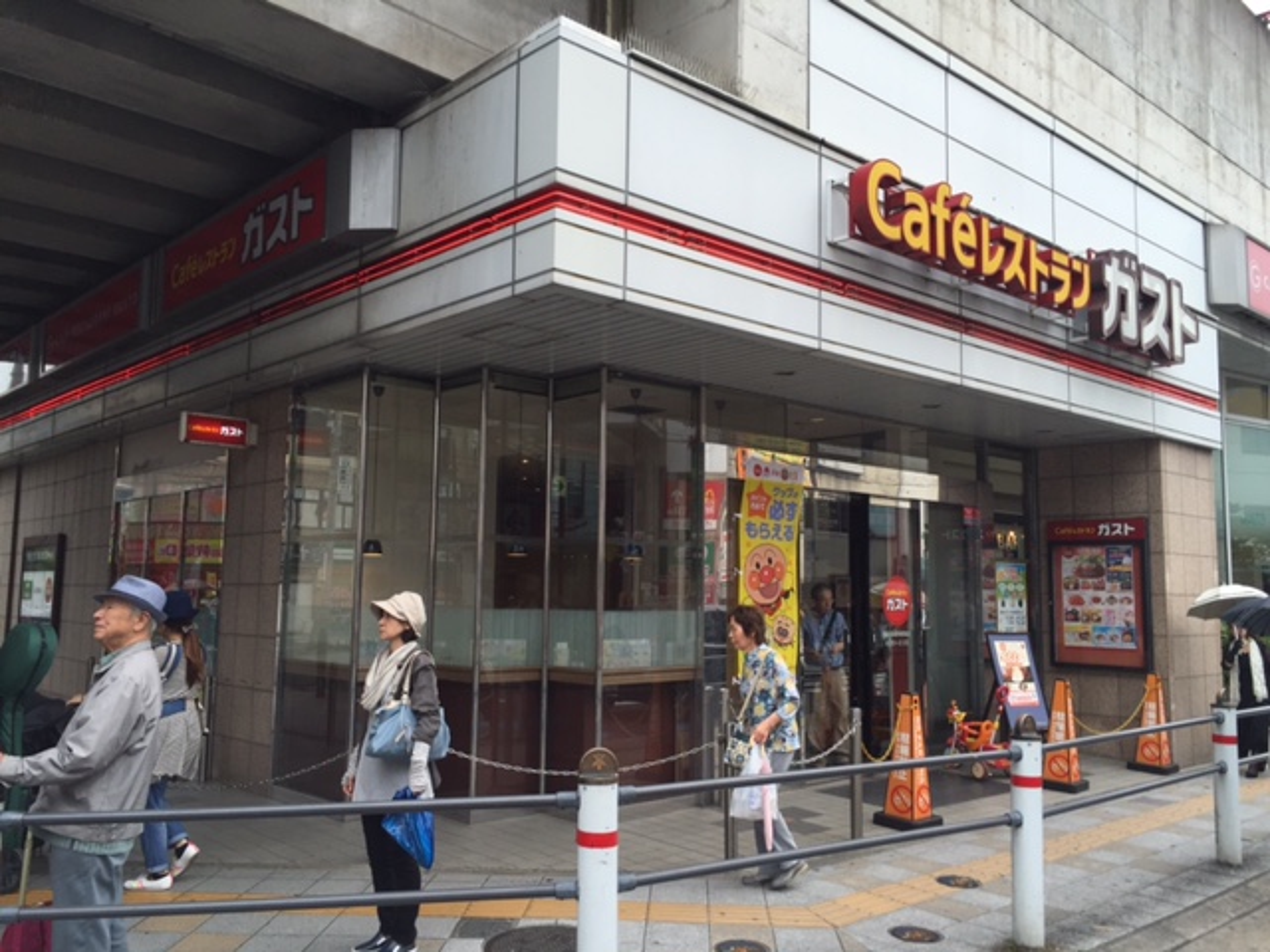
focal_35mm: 29
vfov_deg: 48.2
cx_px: 635
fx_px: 1064
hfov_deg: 61.7
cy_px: 476
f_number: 2.2
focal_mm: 4.15
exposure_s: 1/760
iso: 32
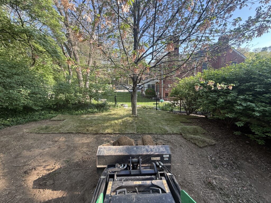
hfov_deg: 102.1
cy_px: 102
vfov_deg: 85.7
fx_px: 110
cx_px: 136
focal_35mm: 14
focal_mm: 2.22
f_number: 2.2
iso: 50
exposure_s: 1/164
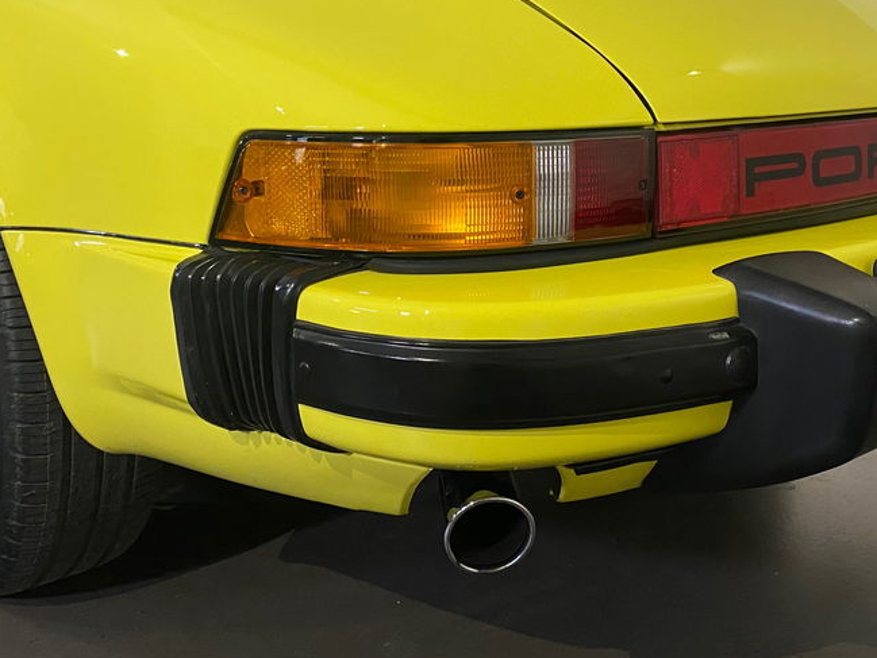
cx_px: 532
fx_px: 1039
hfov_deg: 45.5
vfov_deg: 34.8
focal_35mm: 41
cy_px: 220
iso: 320
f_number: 1.8
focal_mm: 4.25
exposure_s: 1/60
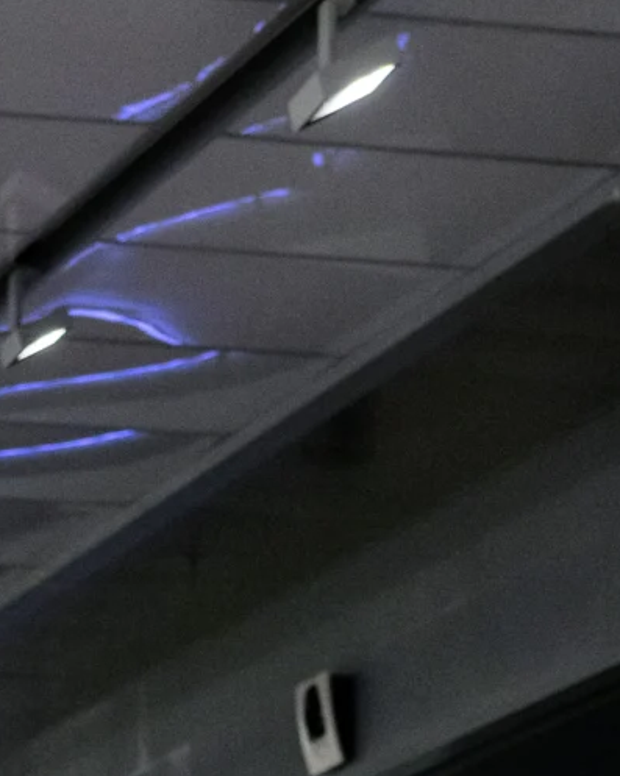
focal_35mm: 179
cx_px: -686
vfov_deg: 9.8
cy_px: 1730
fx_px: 4110
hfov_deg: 8.2
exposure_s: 1/125
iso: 3200
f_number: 4
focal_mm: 37
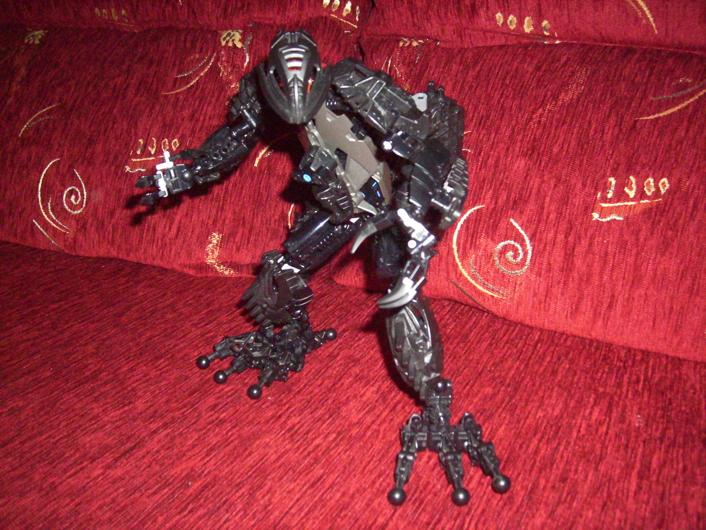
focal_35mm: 32
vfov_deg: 44.2
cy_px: 265
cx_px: 353
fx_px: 653
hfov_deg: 56.8
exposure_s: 1/30
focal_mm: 5.99
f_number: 7.1
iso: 400
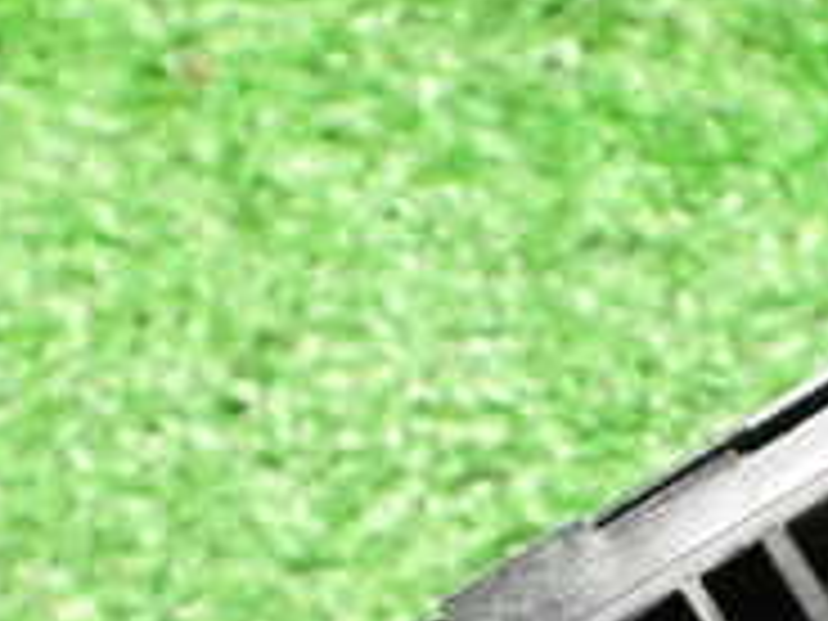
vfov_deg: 14.8
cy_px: 670
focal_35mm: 98
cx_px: 652
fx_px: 2344
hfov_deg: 19.8
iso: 1250
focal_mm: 5.4
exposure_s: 1/30
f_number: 2.3
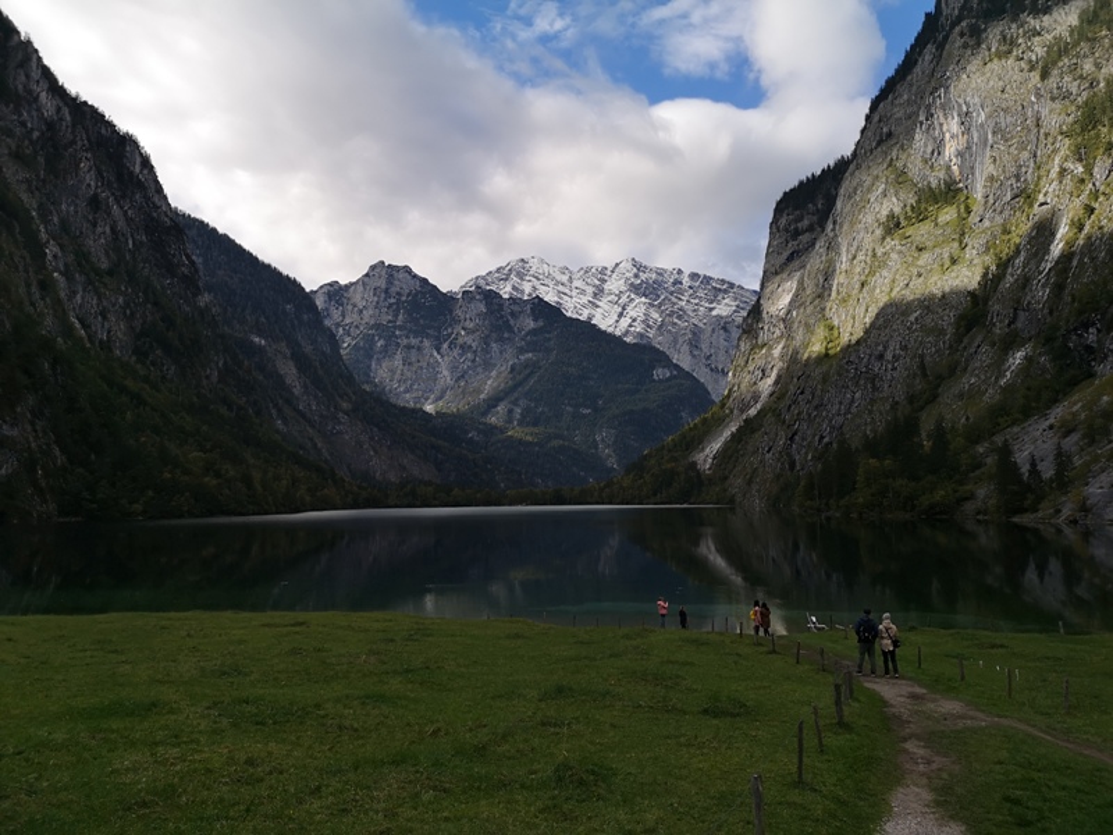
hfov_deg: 65.3
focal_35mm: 27
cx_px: 556
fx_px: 868
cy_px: 418
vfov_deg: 51.4
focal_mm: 3.95
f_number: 1.8
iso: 50
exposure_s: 1/2212
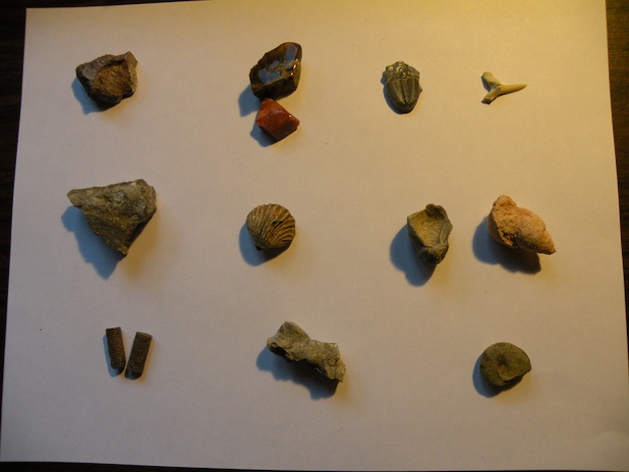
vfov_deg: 51.4
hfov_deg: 65.3
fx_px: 491
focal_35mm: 27
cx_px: 314
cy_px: 236
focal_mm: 4.7
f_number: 2.8
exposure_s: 1/60
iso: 228
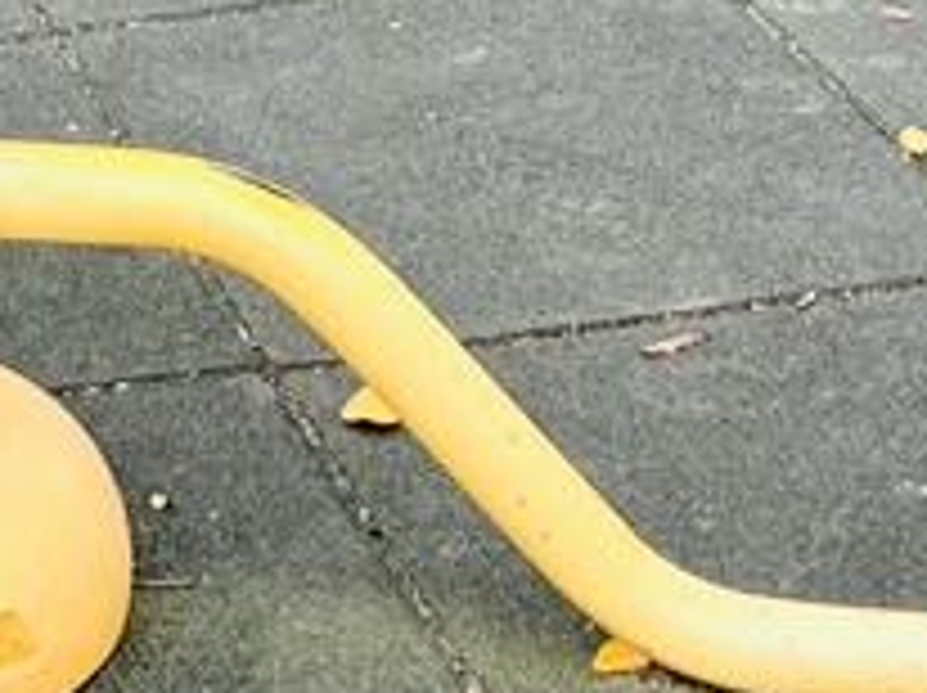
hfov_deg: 14.1
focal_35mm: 140
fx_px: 3745
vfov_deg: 9.8
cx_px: 238
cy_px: -724
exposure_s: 1/588
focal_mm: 6.86
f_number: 1.78
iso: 80
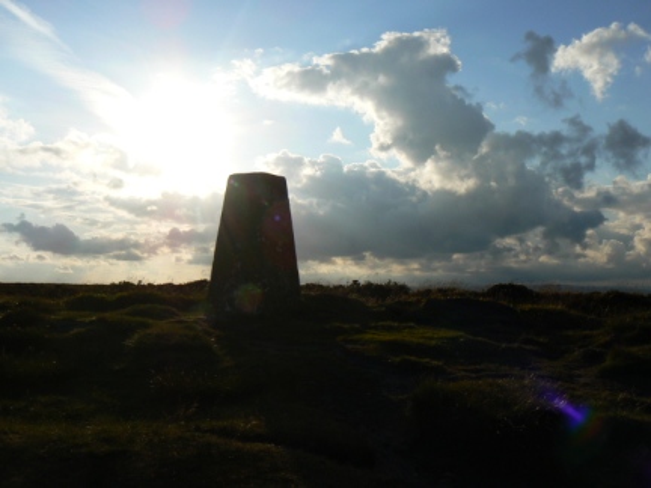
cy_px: 244
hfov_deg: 51.4
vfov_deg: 39.7
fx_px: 677
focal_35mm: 36
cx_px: 326
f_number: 8
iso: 80
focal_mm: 6
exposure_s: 1/800
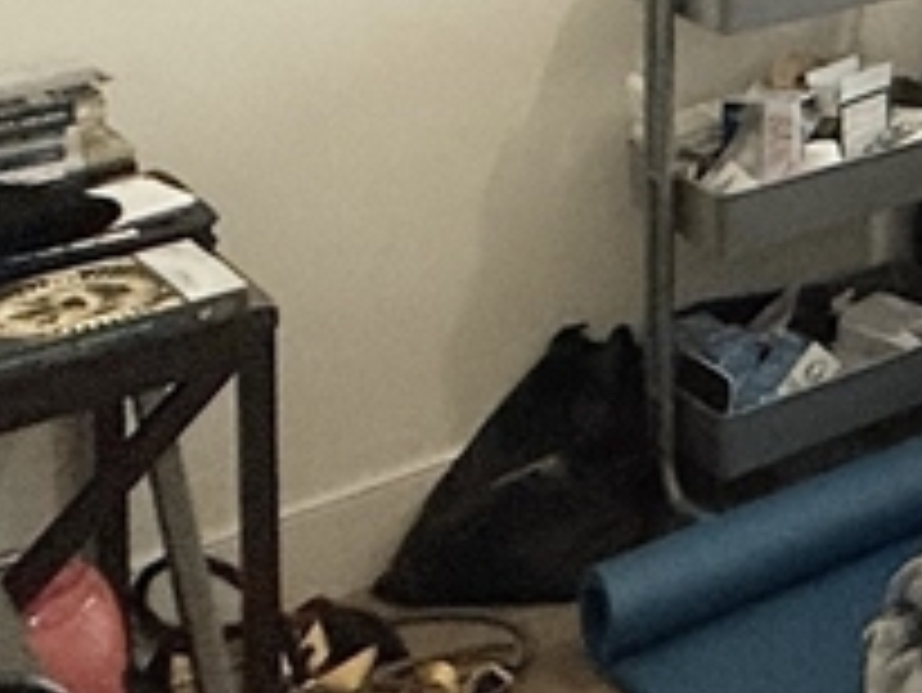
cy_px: -423
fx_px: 1866
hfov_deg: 19.5
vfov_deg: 18.1
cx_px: 1718
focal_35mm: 70
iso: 125
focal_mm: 2.22
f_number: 2.2
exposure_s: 1/120
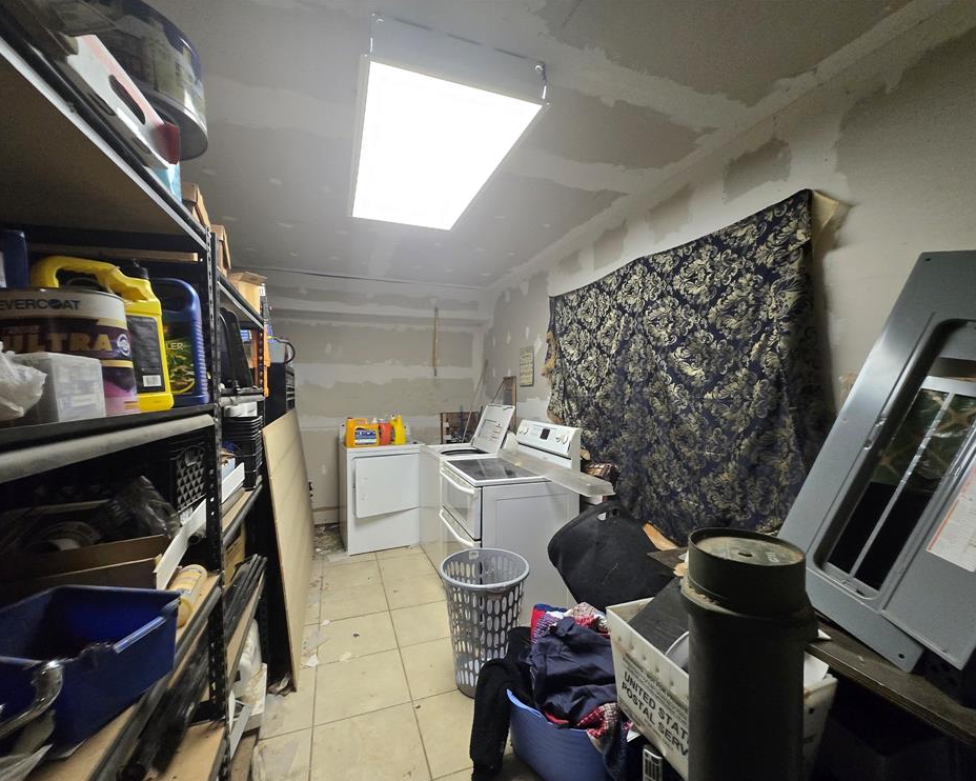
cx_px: 486
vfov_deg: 87.9
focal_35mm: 14
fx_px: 404
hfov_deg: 100.7
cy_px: 401
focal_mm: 1.7
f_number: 2.2
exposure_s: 1/60
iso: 200
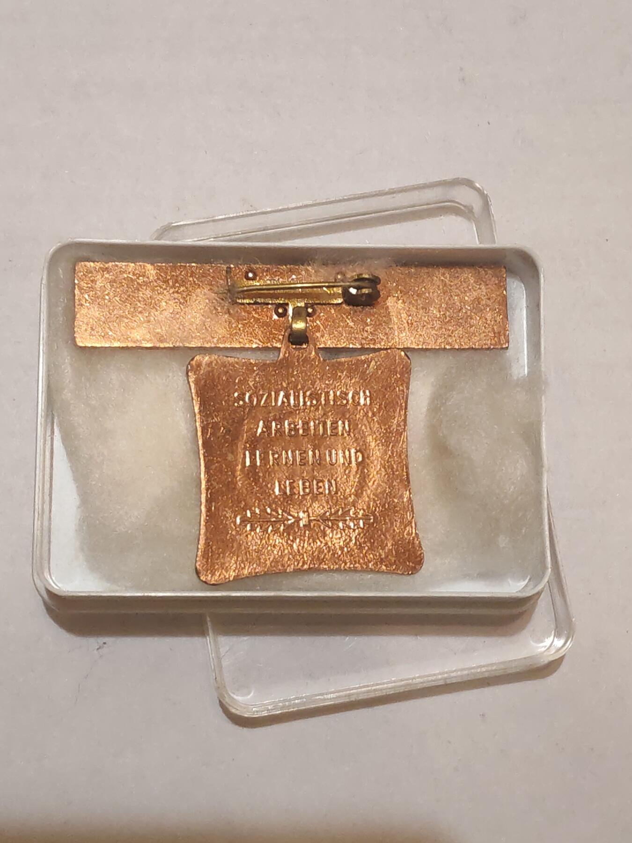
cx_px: 316
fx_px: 1655
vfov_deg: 28.6
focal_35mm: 68
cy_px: 422
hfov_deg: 21.6
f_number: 1.95
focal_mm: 5.52
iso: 640
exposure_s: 1/25
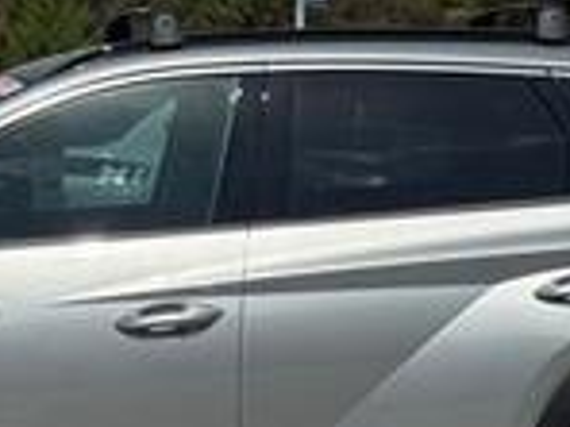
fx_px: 2700
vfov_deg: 9.0
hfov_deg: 12.0
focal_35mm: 164
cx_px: 135
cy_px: 412
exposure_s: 1/10526
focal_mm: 6.76
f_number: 1.78
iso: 80
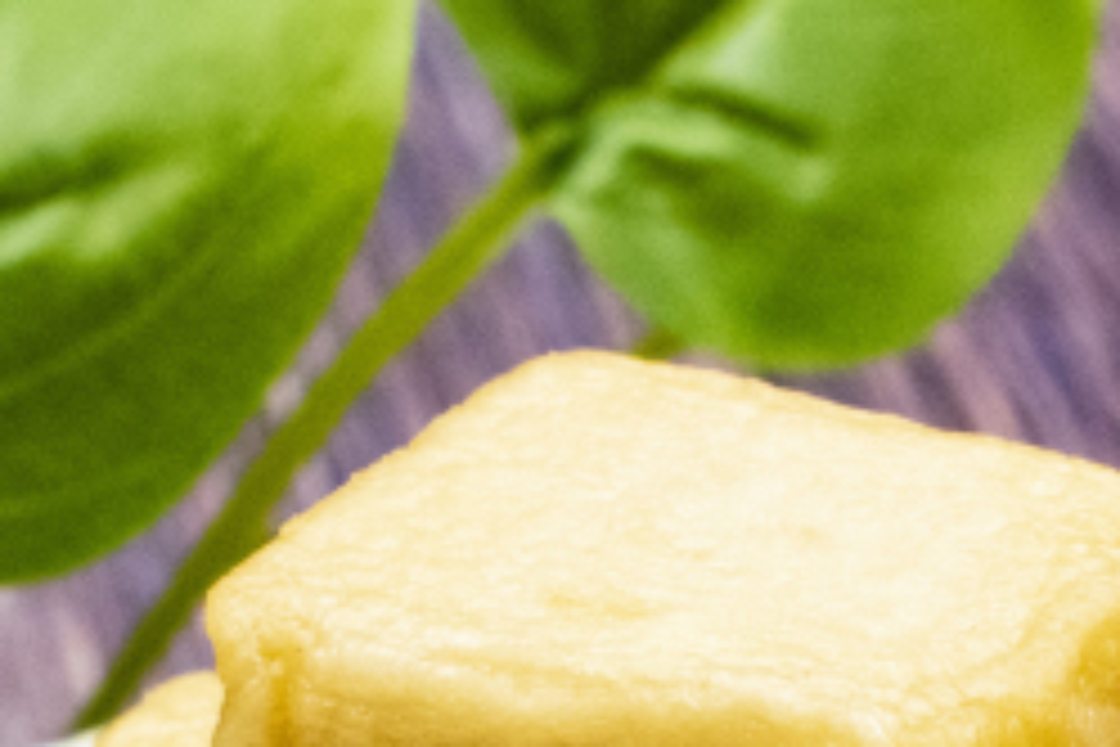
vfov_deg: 6.2
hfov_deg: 9.5
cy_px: 1456
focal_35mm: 216
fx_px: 6721
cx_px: 661
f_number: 11
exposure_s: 1/125
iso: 1600
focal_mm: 35
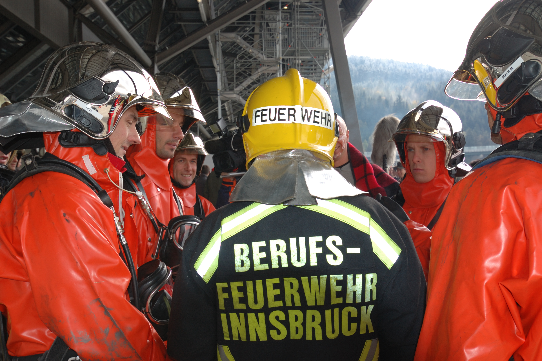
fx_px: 542
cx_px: 271
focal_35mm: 36
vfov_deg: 36.8
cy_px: 180
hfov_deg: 53.2
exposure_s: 1/160
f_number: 8
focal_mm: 24
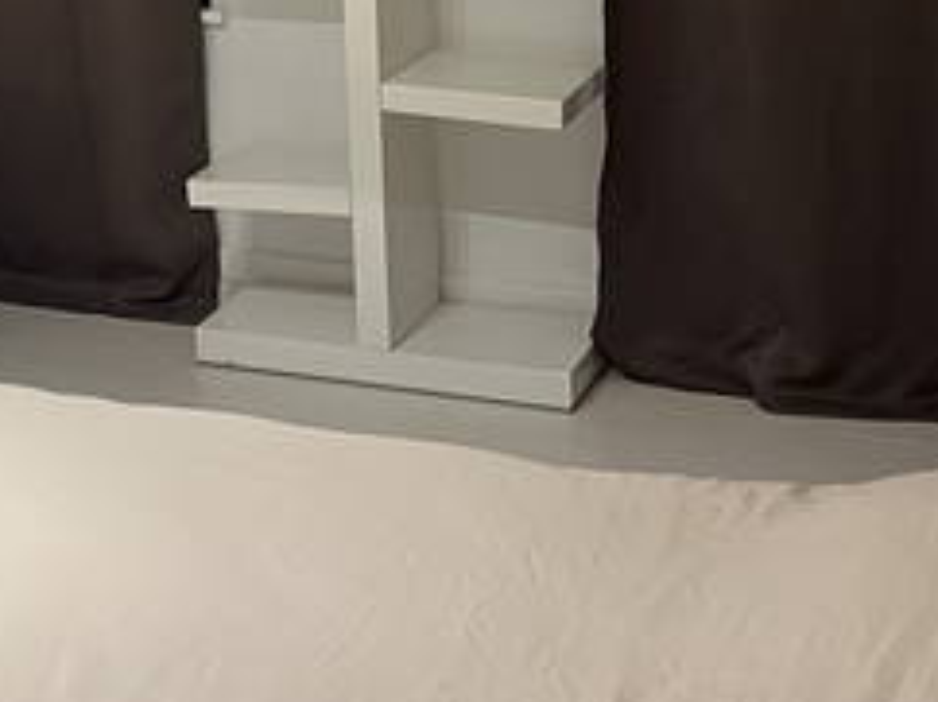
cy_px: -140
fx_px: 2301
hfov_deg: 22.4
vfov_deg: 16.6
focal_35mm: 85
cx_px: 78
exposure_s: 1/50
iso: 400
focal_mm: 5.7
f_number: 1.5
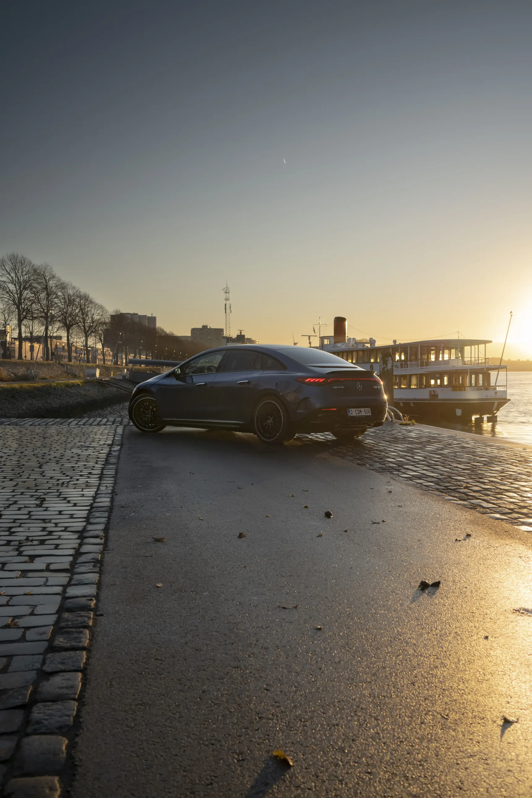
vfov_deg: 54.4
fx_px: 776
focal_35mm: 35
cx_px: 266
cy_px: 399
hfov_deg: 37.9
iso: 640
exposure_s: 1/500
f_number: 5.6
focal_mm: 35
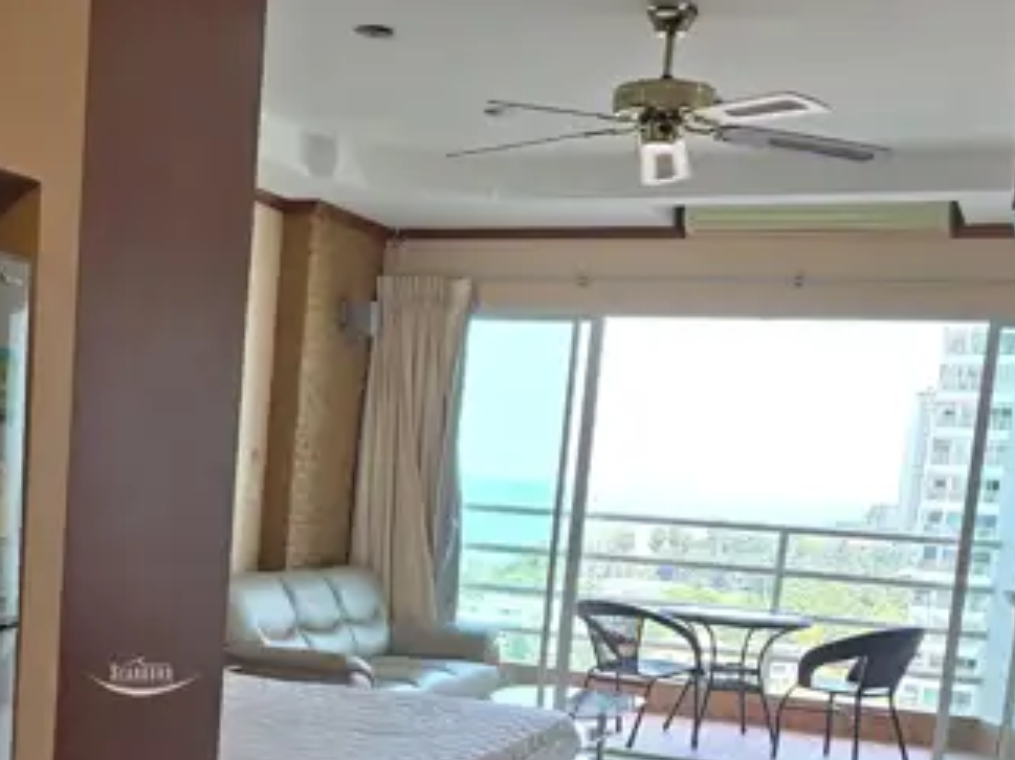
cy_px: 678
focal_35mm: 57
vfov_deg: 24.9
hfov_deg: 32.5
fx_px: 1671
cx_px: 145
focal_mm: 6.3
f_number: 1.7
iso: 40
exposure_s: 1/100
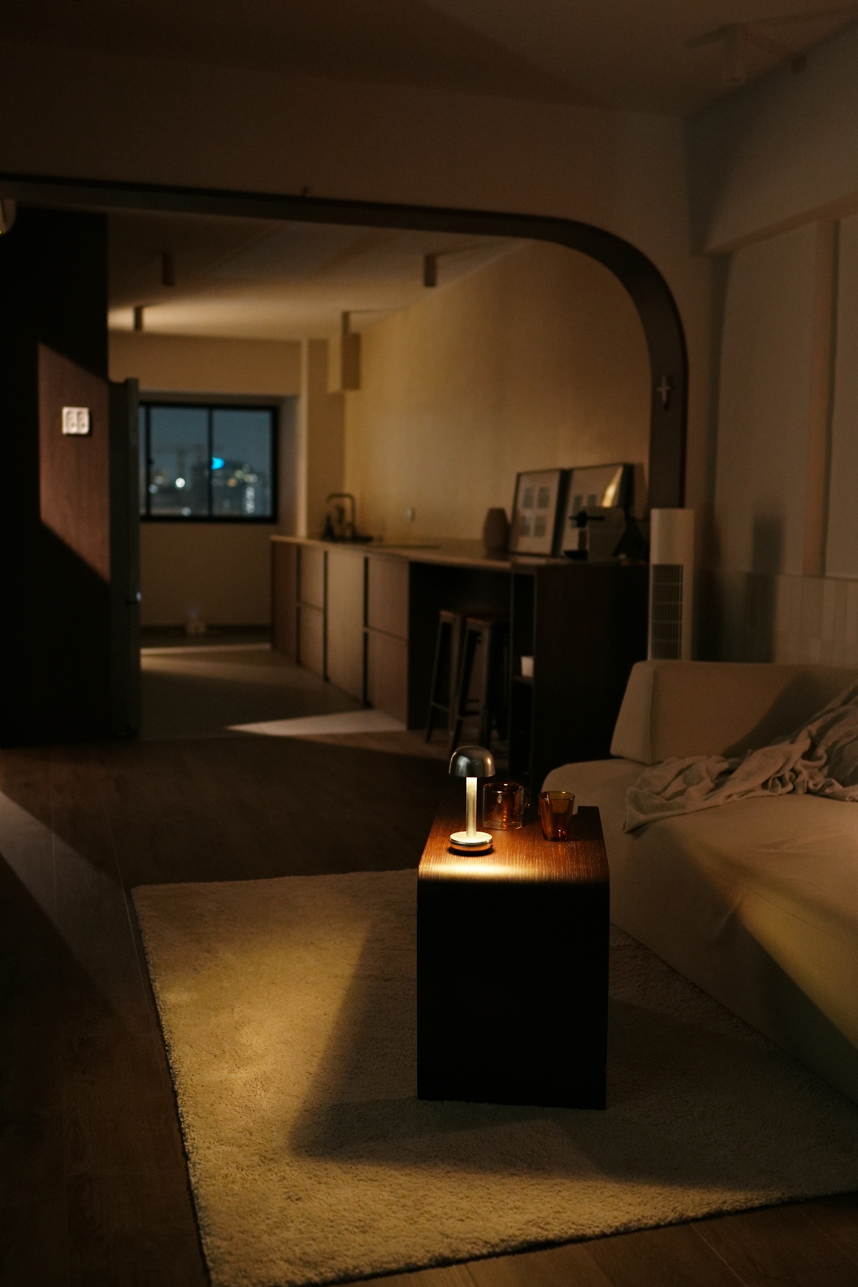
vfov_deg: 53.1
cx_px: 429
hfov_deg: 36.9
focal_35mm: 36
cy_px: 644
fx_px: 1287
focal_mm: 24
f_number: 1.4
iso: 500
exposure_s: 1/13
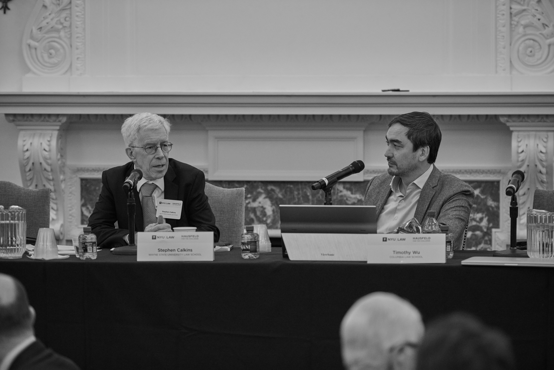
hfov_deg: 14.7
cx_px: 277
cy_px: 185
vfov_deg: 9.8
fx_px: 2154
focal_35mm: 140
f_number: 2.8
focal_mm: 140
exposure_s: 1/125
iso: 1250
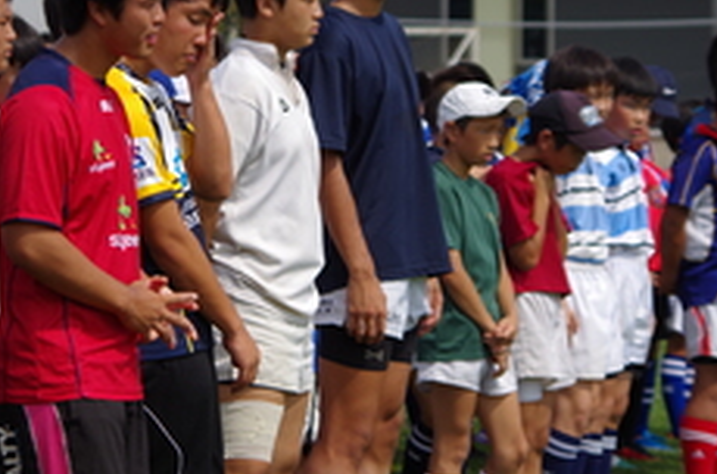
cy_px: 78
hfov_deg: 8.1
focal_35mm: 256
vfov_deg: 5.3
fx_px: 5085
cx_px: 150
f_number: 5.6
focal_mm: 97.5
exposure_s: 1/1000
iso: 200
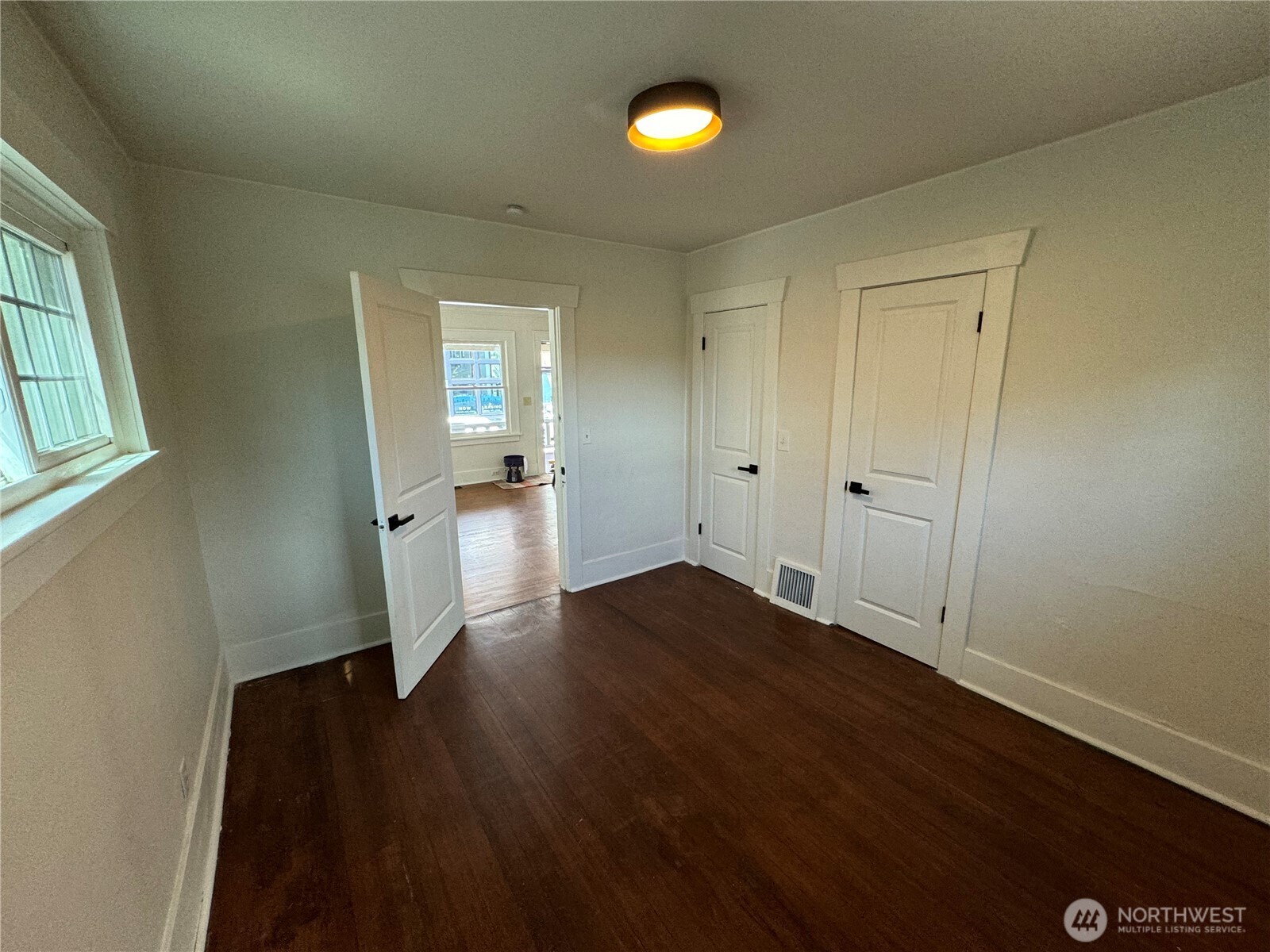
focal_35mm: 14
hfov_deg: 102.1
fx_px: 514
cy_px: 476
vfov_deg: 85.7
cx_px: 635
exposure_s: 1/120
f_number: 2.2
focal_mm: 2.22
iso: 160
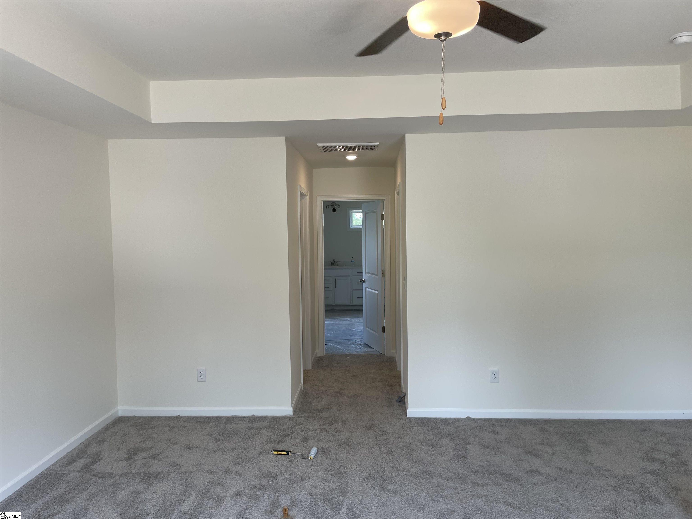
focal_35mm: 26
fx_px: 520
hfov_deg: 67.3
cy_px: 260
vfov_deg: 53.1
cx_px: 346
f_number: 1.6
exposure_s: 1/120
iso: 40
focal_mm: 4.2
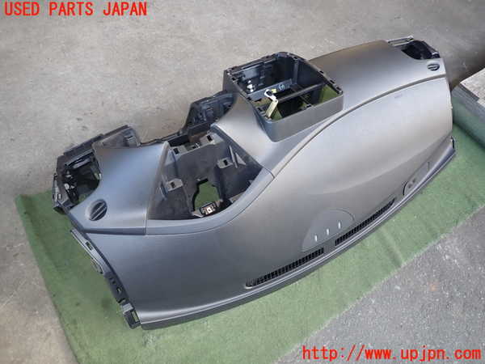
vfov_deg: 54.9
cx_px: 242
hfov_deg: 69.4
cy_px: 182
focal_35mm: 25
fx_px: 350
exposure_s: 1/60
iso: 125
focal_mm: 4.5
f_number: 2
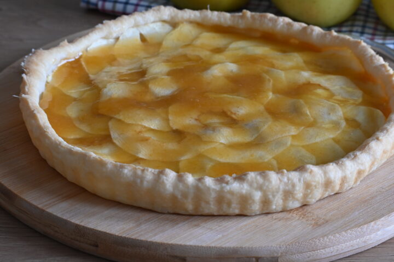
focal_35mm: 111
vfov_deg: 12.3
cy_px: 131
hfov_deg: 18.4
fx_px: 1214
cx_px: 197
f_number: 11
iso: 640
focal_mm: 74
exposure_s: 1/15
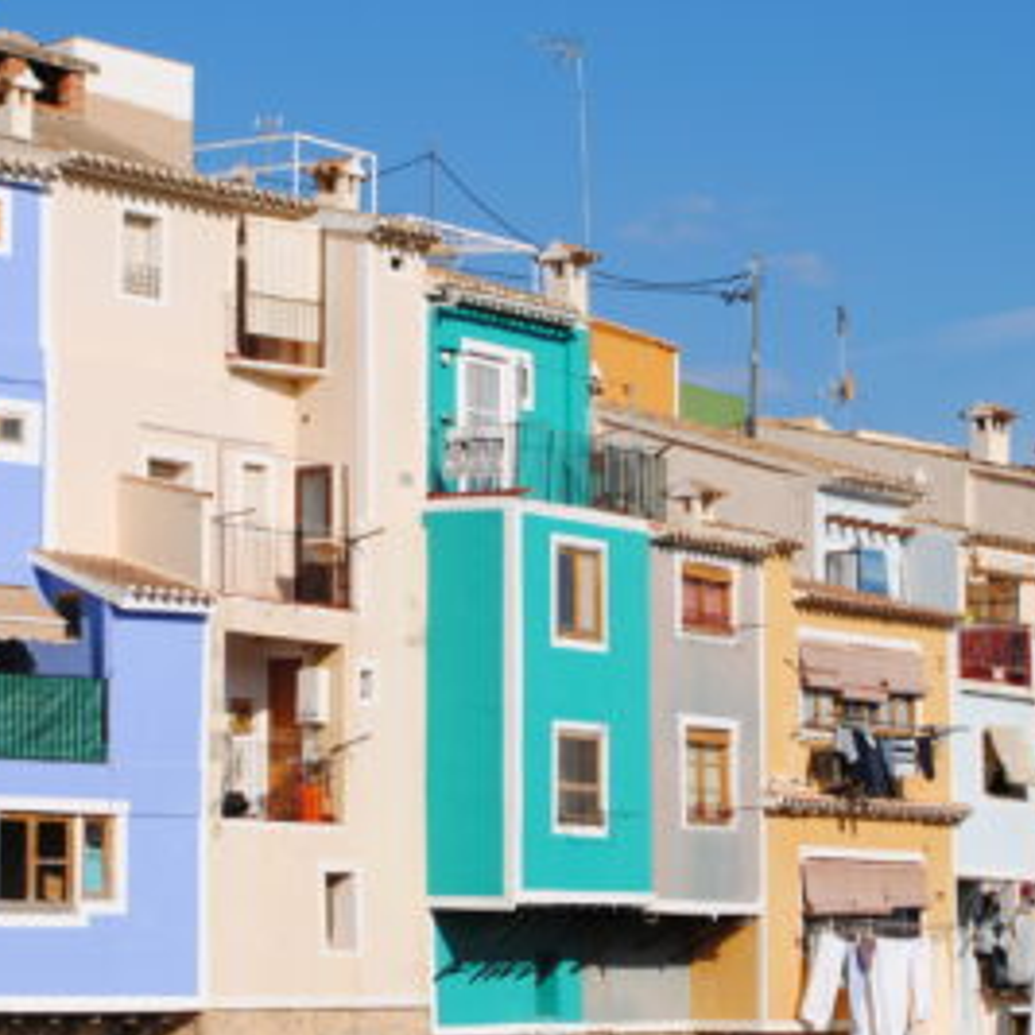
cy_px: 372
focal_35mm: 120
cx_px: 426
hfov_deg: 14.5
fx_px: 4059
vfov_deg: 14.5
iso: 100
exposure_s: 1/400
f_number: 10
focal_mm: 36
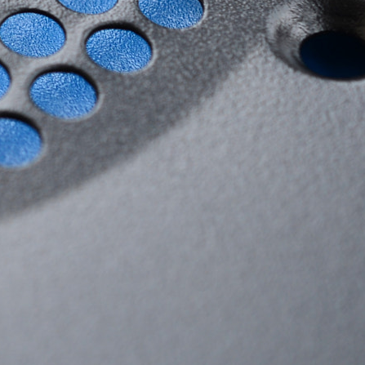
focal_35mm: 233
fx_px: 2780
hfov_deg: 7.3
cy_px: -102
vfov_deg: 7.4
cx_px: -285
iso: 100
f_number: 7.1
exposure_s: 1/1.6
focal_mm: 40
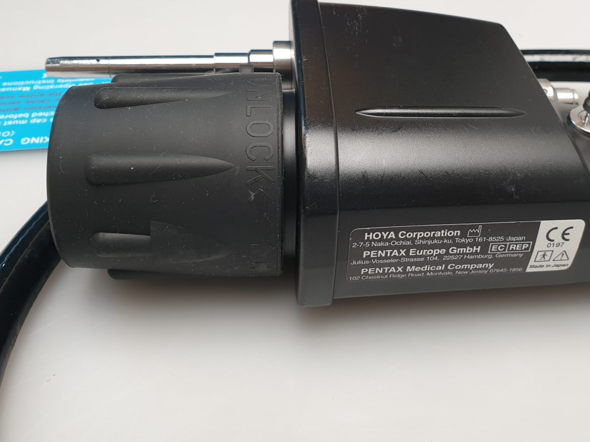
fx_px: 631
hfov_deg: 49.3
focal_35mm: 37
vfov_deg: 38.2
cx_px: 394
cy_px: 148
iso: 80
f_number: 2.4
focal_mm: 4.3
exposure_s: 1/50
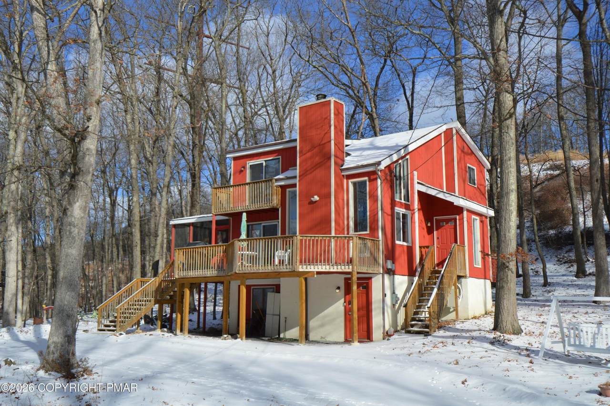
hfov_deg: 53.2
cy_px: 203
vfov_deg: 36.8
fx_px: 609
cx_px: 305
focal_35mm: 36
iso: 100
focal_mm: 24
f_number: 8
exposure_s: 1/250
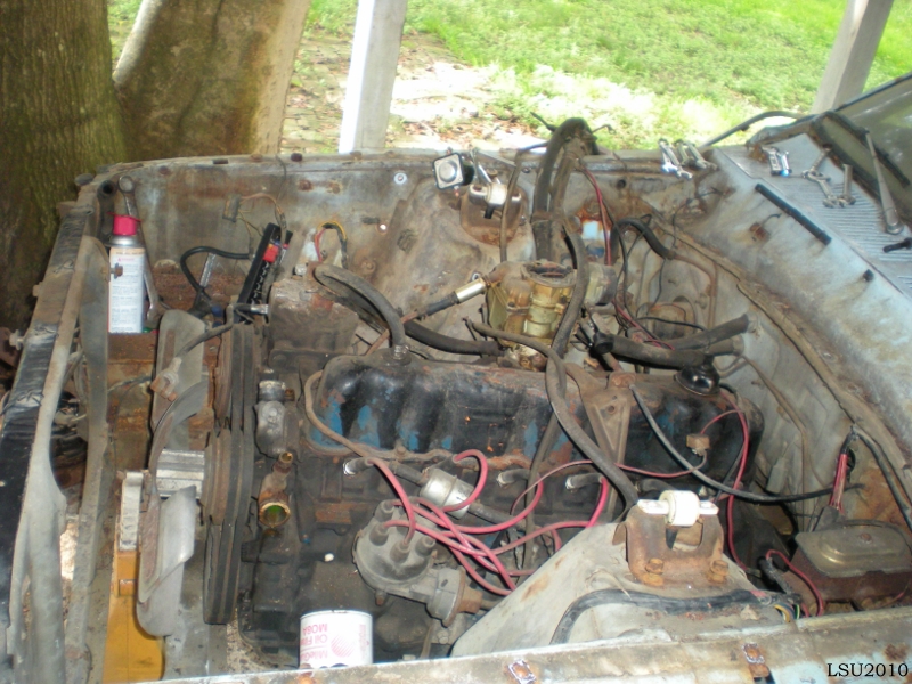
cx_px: 456
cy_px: 342
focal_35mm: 38
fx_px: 1001
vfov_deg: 37.7
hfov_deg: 49.0
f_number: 3.1
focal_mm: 6.3
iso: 220
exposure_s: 1/60
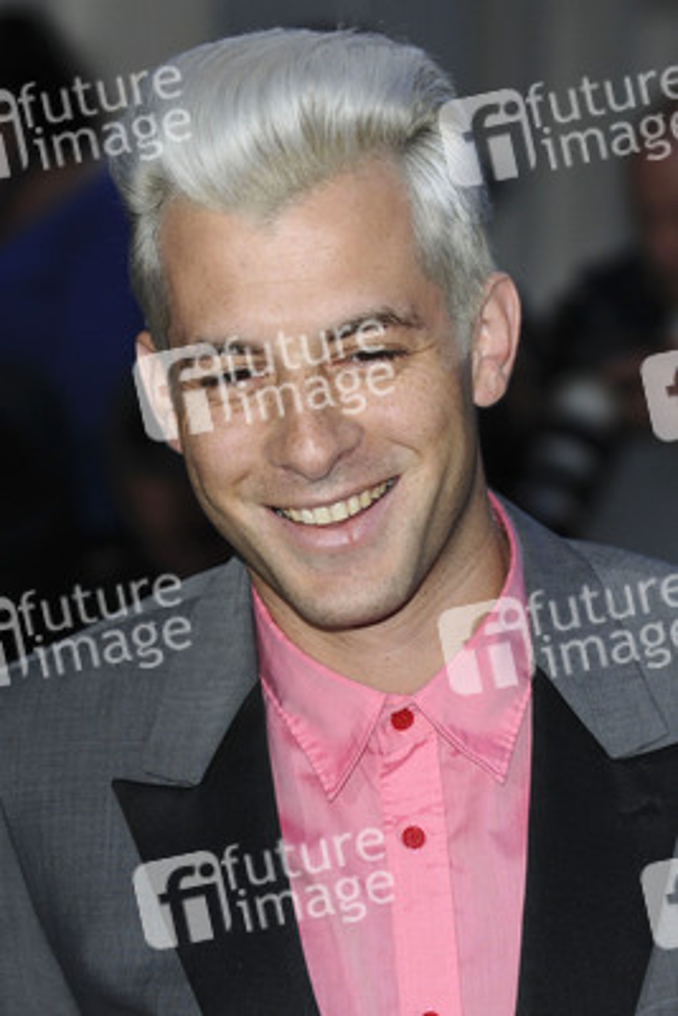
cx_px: 339
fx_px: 3641
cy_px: 508
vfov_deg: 15.9
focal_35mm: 129
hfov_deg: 10.6
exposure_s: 1/160
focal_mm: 86
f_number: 4
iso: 400
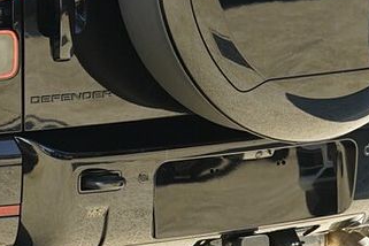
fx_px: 2070
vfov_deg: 6.8
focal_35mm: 202
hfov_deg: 10.0
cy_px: 22
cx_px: -93
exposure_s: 1/125
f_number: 7.1
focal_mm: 54
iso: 800
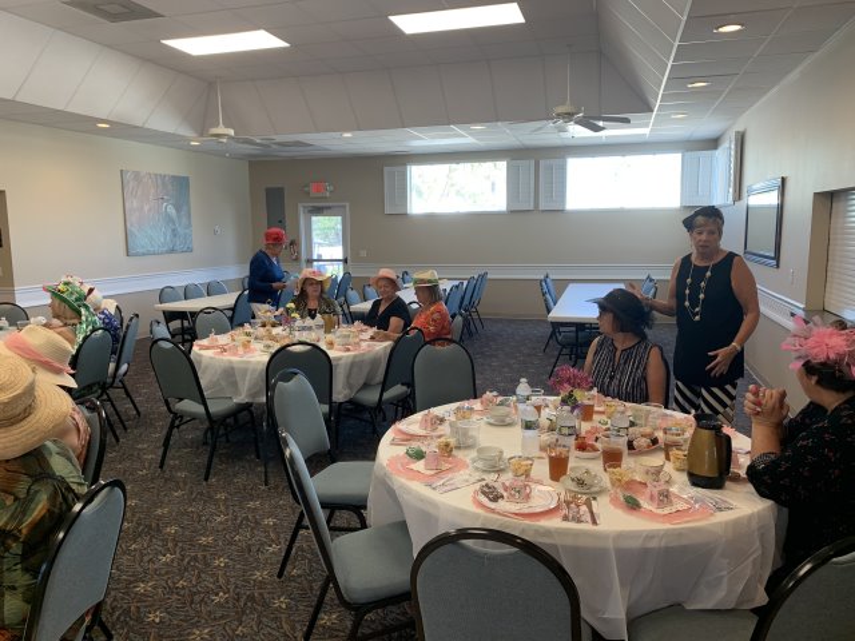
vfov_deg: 53.1
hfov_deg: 67.3
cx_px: 428
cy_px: 320
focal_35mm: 26
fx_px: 642
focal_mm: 4.25
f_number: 1.8
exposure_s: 1/120
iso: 80
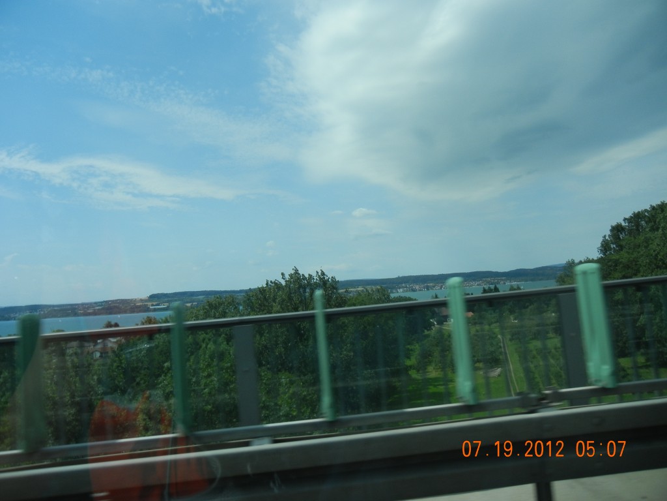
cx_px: 334
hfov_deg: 60.0
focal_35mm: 30
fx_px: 578
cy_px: 250
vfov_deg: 46.8
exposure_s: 1/554
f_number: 7
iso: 160
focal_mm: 5.4
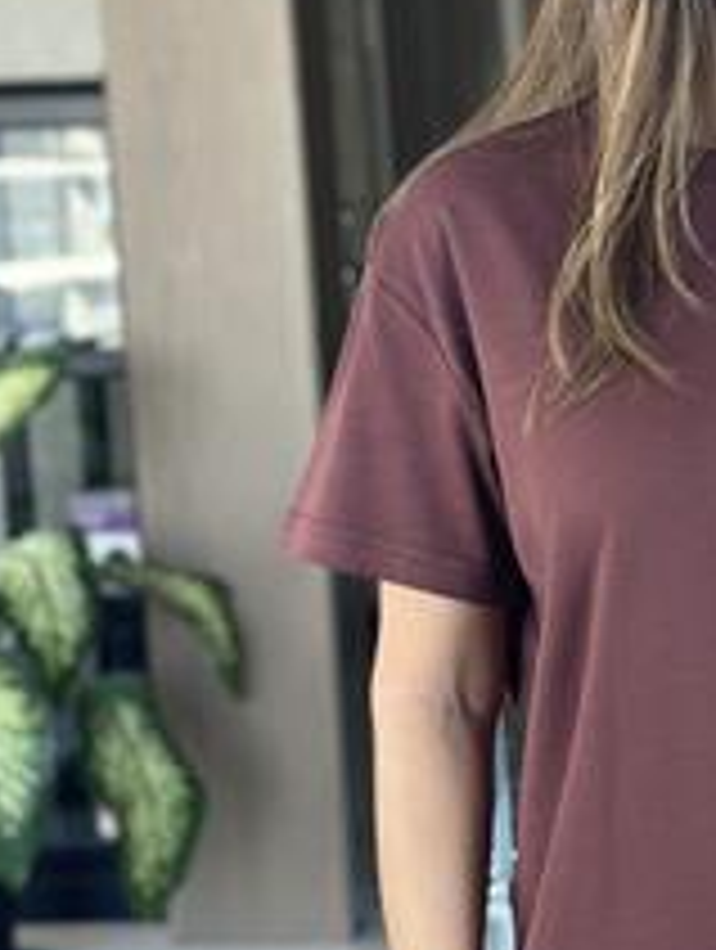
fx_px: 3162
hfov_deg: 12.7
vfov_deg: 17.1
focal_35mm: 115
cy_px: 500
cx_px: 806
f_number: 1.78
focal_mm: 6.86
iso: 160
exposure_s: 1/60
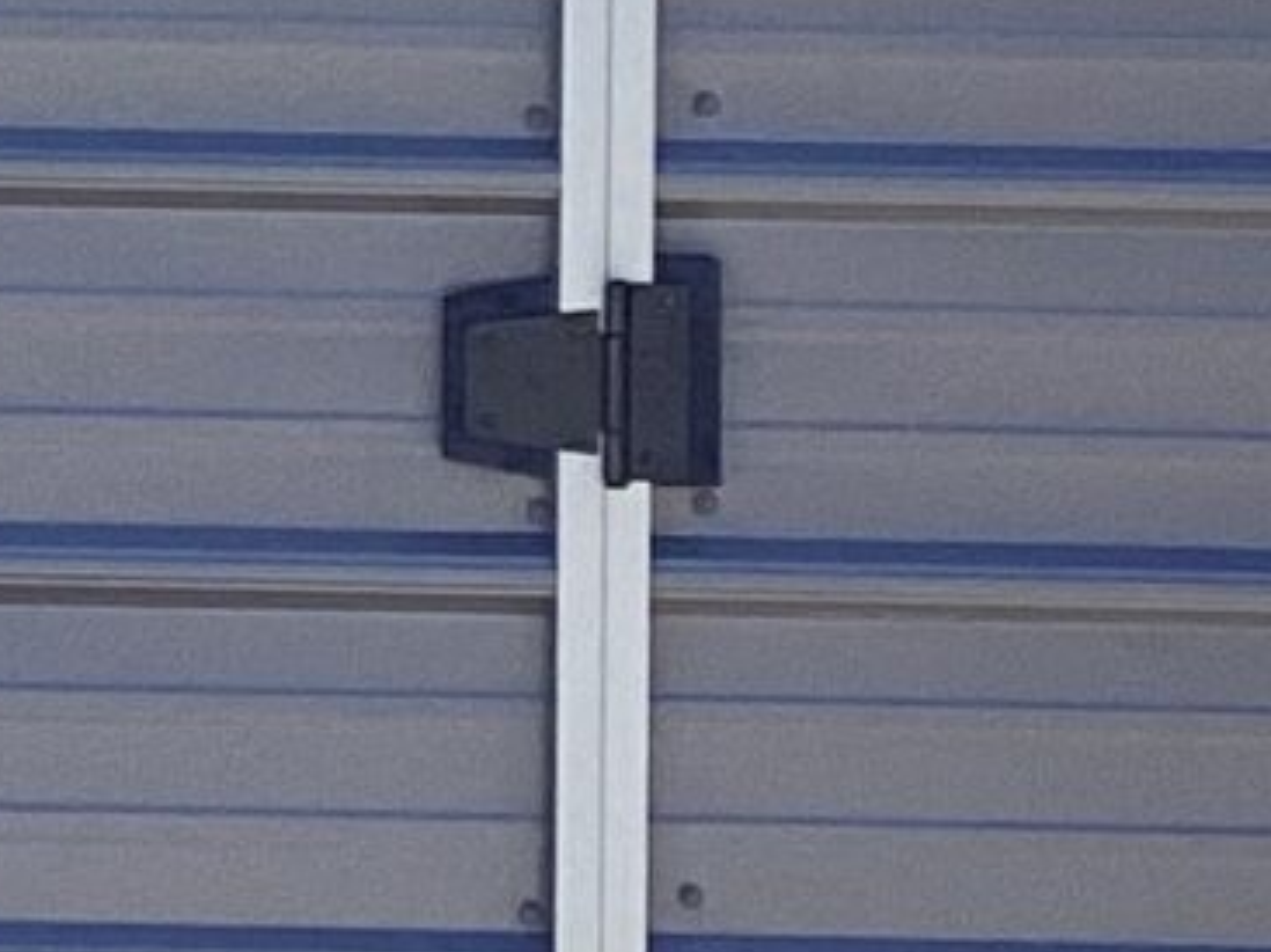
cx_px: -941
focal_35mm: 217
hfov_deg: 8.8
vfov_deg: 6.8
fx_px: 7962
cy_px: -327
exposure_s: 1/595
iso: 25
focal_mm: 3.3
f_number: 2.4
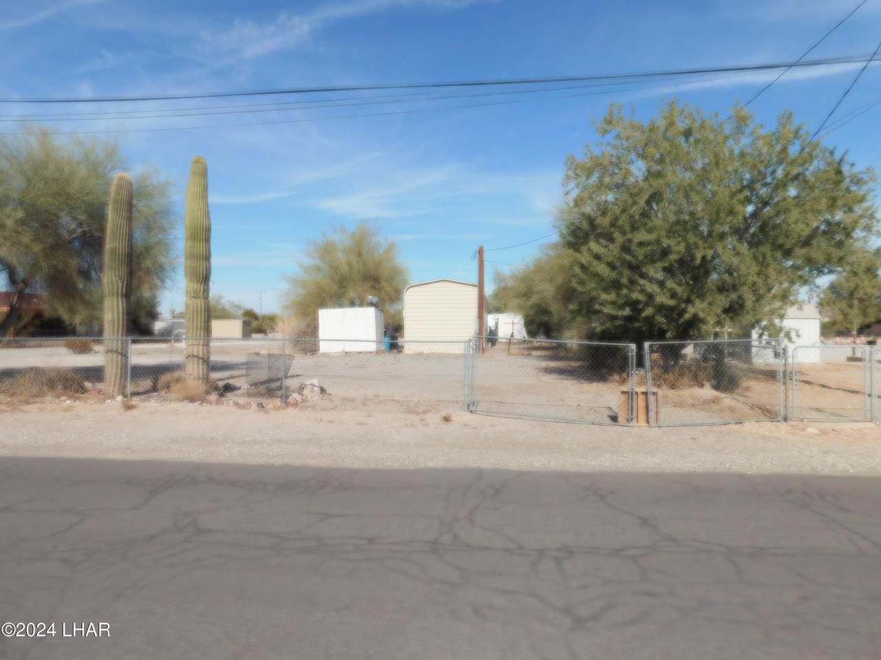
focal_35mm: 23
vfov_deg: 58.9
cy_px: 330
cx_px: 440
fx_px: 585
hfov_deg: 73.9
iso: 125
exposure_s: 1/800
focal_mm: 4
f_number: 6
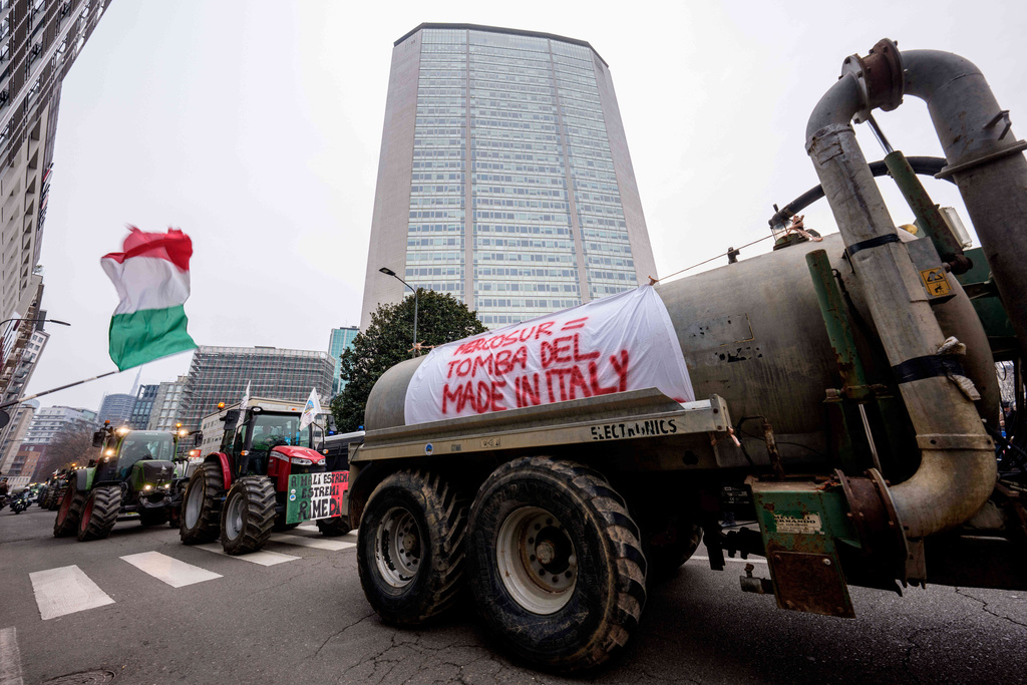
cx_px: 514
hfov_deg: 112.6
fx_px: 342
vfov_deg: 90.0
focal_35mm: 12
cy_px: 342
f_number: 5
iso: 125
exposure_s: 1/125
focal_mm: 12
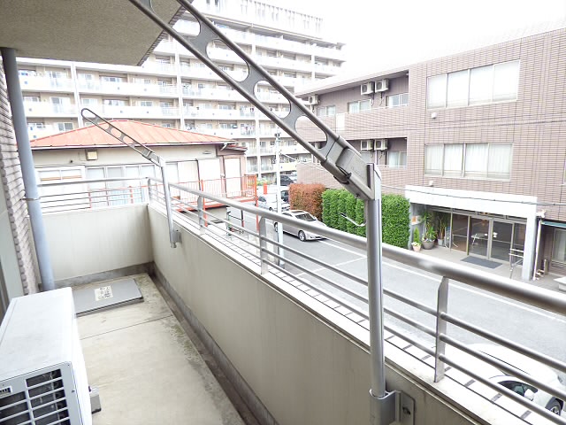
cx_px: 283
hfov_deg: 81.7
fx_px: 327
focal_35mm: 20
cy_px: 212
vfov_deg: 66.0
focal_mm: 3.58
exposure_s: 1/100
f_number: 2.8
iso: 100
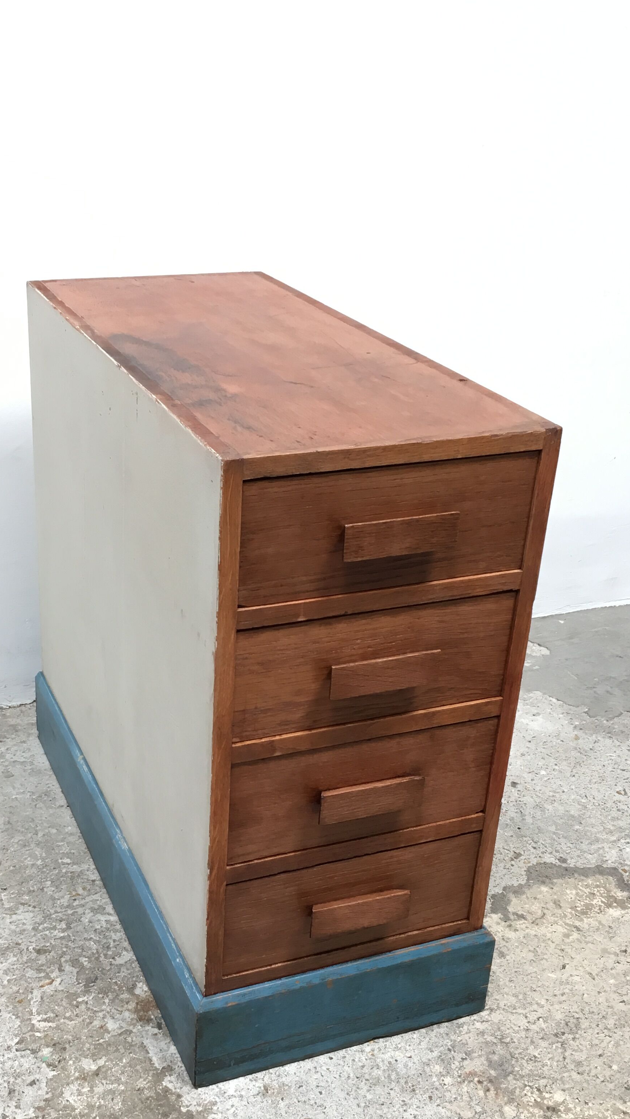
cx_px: 226
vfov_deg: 49.3
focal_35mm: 41
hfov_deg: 28.9
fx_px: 1217
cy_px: 629
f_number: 2.2
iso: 32
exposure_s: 1/33
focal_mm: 4.15
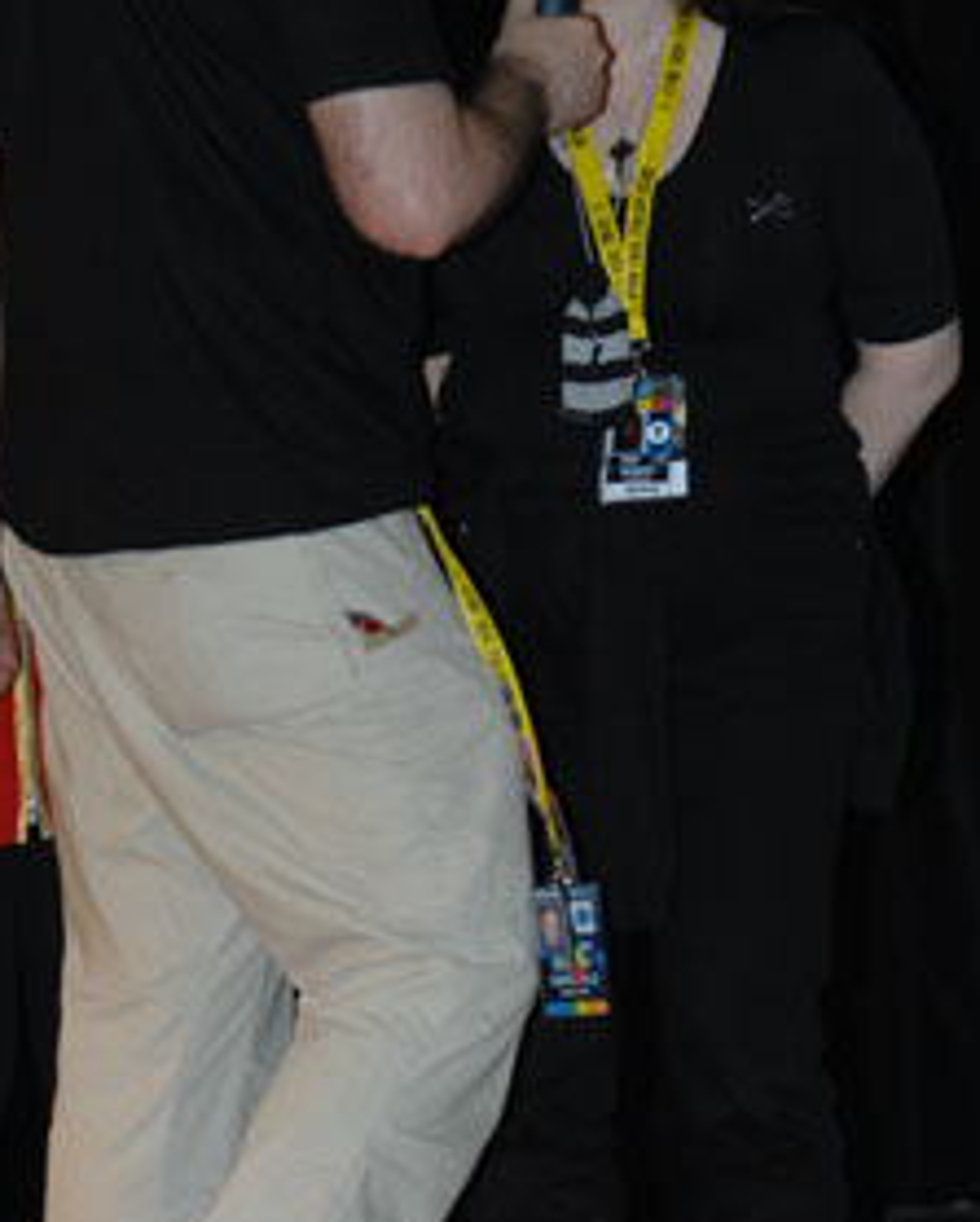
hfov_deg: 4.4
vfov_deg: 5.5
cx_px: 578
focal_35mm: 354
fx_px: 12813
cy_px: 435
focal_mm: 116
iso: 400
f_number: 2.8
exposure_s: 1/125
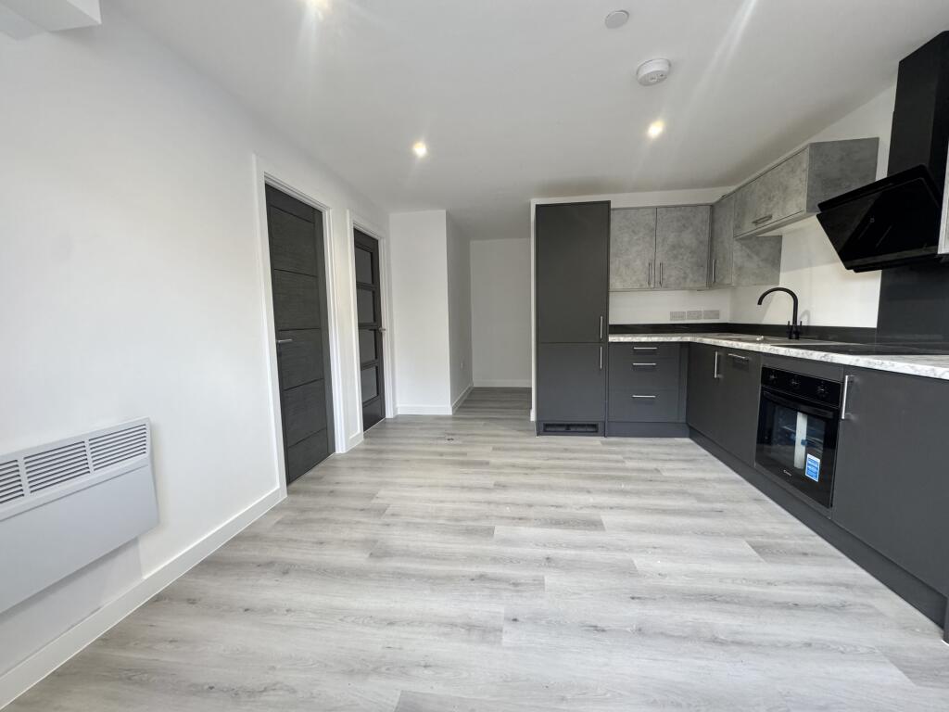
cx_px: 474
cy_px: 356
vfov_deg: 85.7
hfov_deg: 102.1
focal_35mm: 14
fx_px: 384
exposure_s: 1/62
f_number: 2.2
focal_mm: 2.22
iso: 320
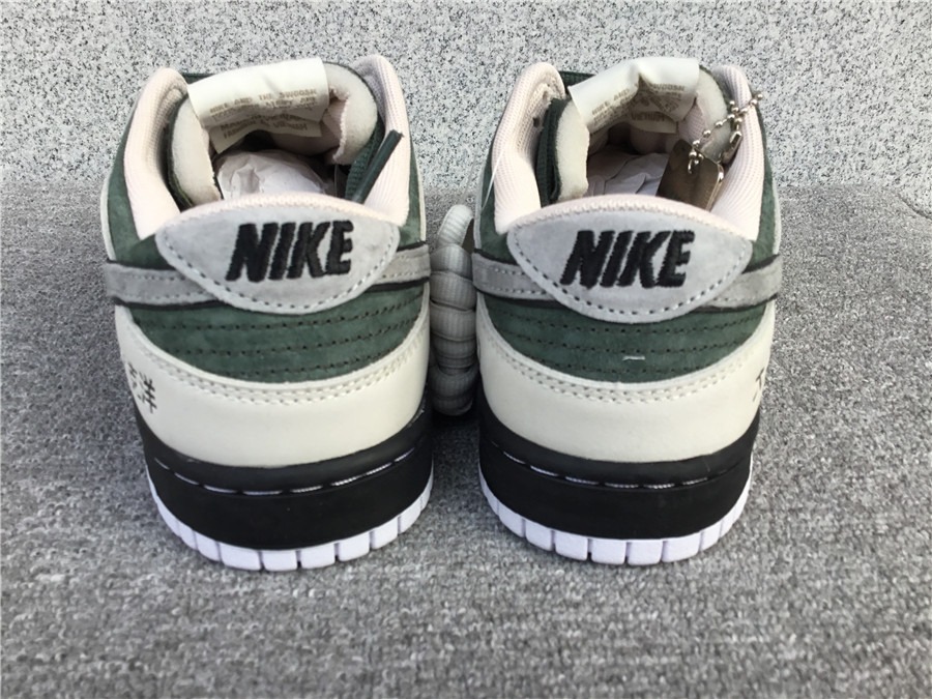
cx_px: 466
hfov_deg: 58.4
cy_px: 350
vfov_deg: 45.4
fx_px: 835
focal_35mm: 31
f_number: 2.4
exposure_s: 1/268
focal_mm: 3.3
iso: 25
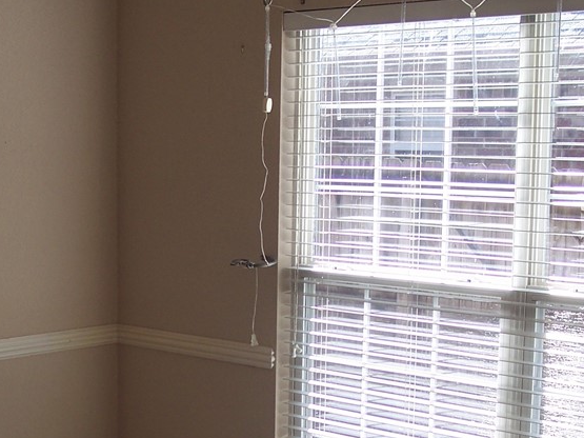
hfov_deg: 27.0
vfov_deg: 20.3
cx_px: 230
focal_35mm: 72
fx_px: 1214
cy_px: 335
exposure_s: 1/180
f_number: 3.4
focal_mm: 8
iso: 100
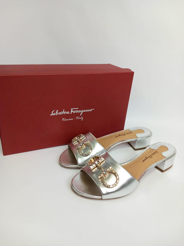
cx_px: 92
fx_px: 191
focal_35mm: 27
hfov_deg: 51.4
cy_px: 123
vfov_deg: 65.3
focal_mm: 4
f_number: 1.8
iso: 100
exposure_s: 1/50.3
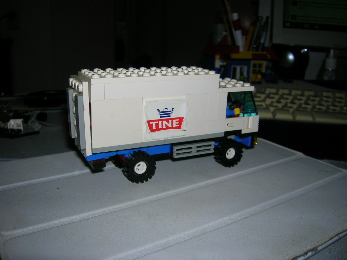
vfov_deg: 41.8
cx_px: 174
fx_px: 341
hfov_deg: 54.0
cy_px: 130
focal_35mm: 34
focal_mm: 5.7
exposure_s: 1/60.1
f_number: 2.9
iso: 50
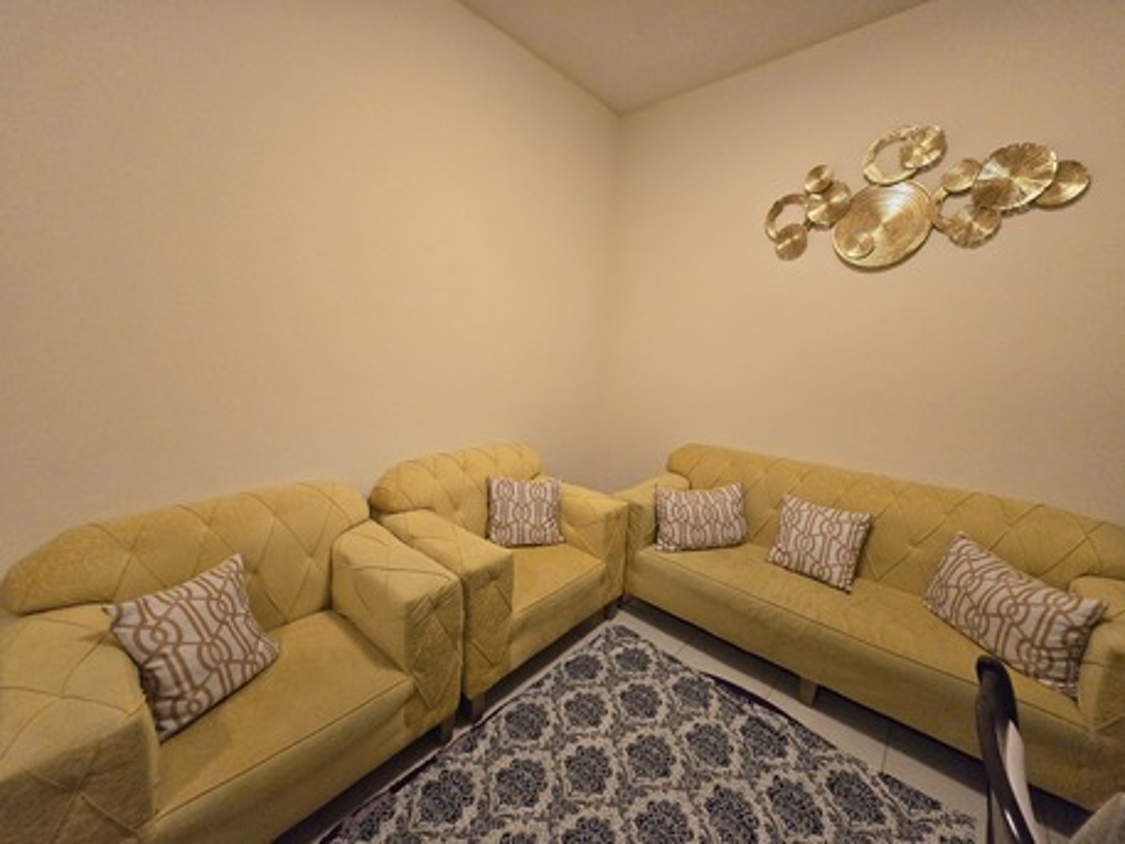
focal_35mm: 13
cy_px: 422
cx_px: 562
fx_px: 423
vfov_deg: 89.9
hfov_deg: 106.2
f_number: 2.2
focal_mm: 1.7
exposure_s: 1/50
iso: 640
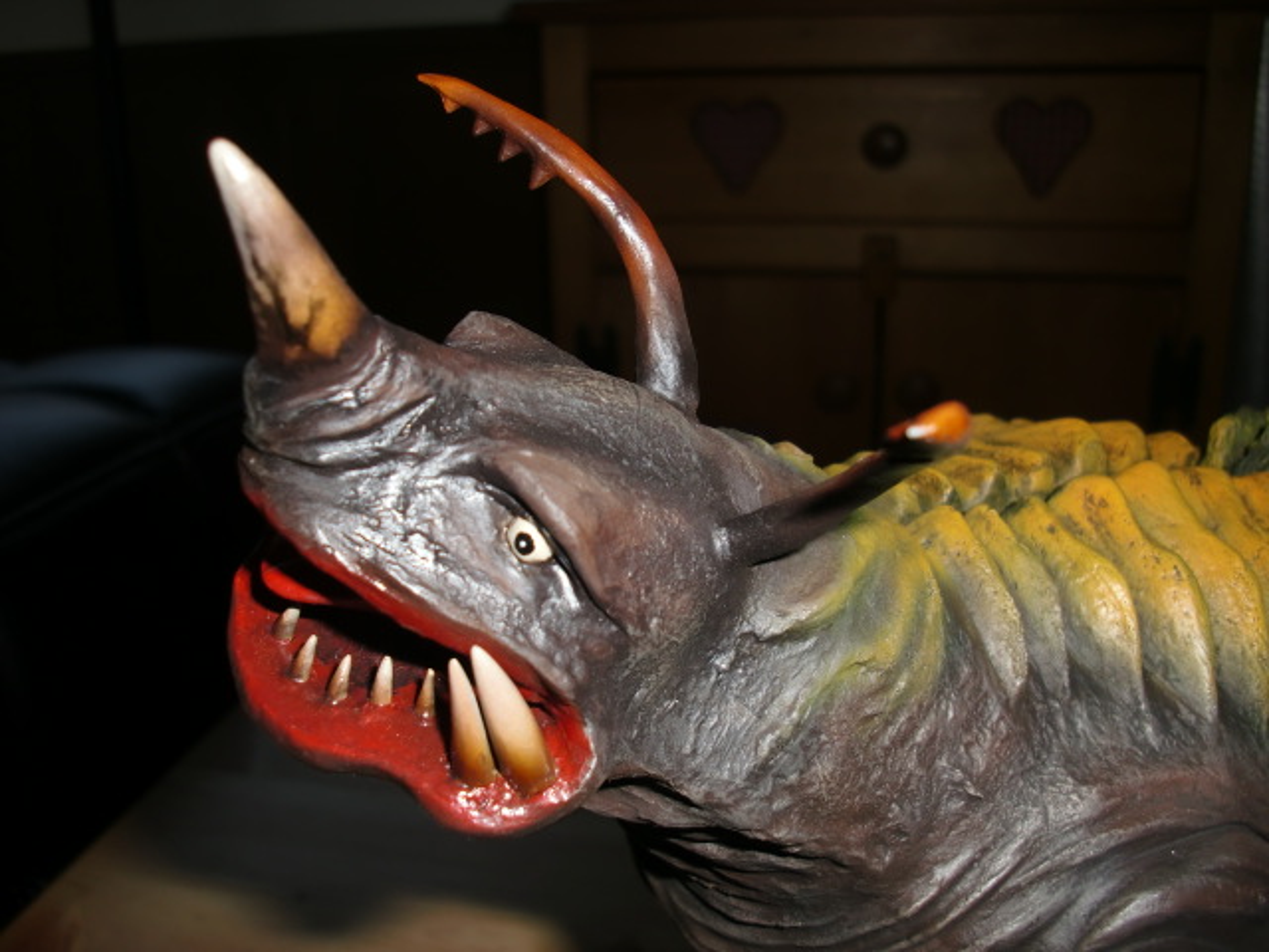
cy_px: 476
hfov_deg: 51.4
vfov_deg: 39.7
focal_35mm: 36
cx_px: 634
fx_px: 1320
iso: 64
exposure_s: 1/30
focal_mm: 6.3
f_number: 7.9
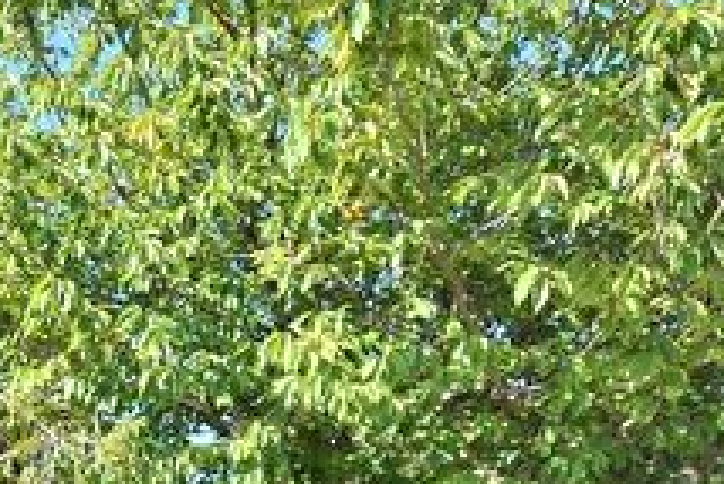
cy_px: 672
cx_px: -44
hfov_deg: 35.4
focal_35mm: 49
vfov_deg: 23.5
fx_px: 986
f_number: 5
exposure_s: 1/250
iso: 100
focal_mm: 10
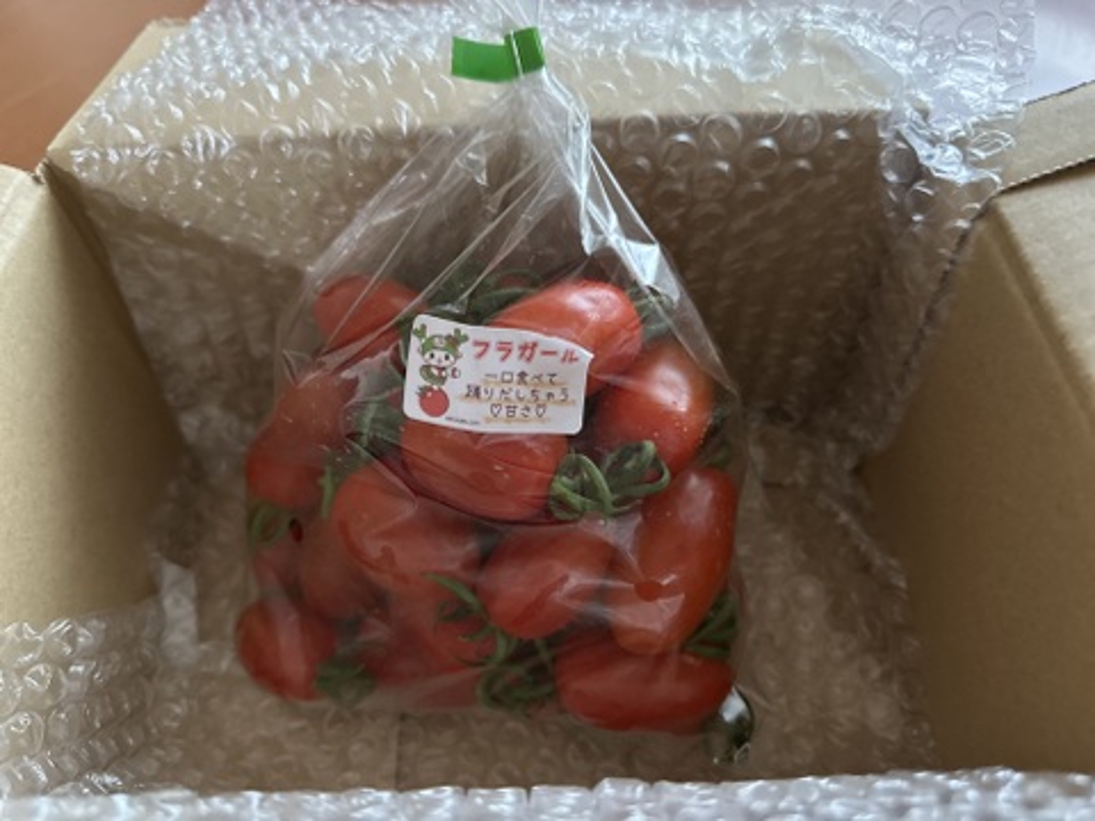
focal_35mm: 24
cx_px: 548
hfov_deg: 71.6
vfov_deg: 56.8
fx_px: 759
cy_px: 410
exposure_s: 1/39
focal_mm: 6.86
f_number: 1.78
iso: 1000
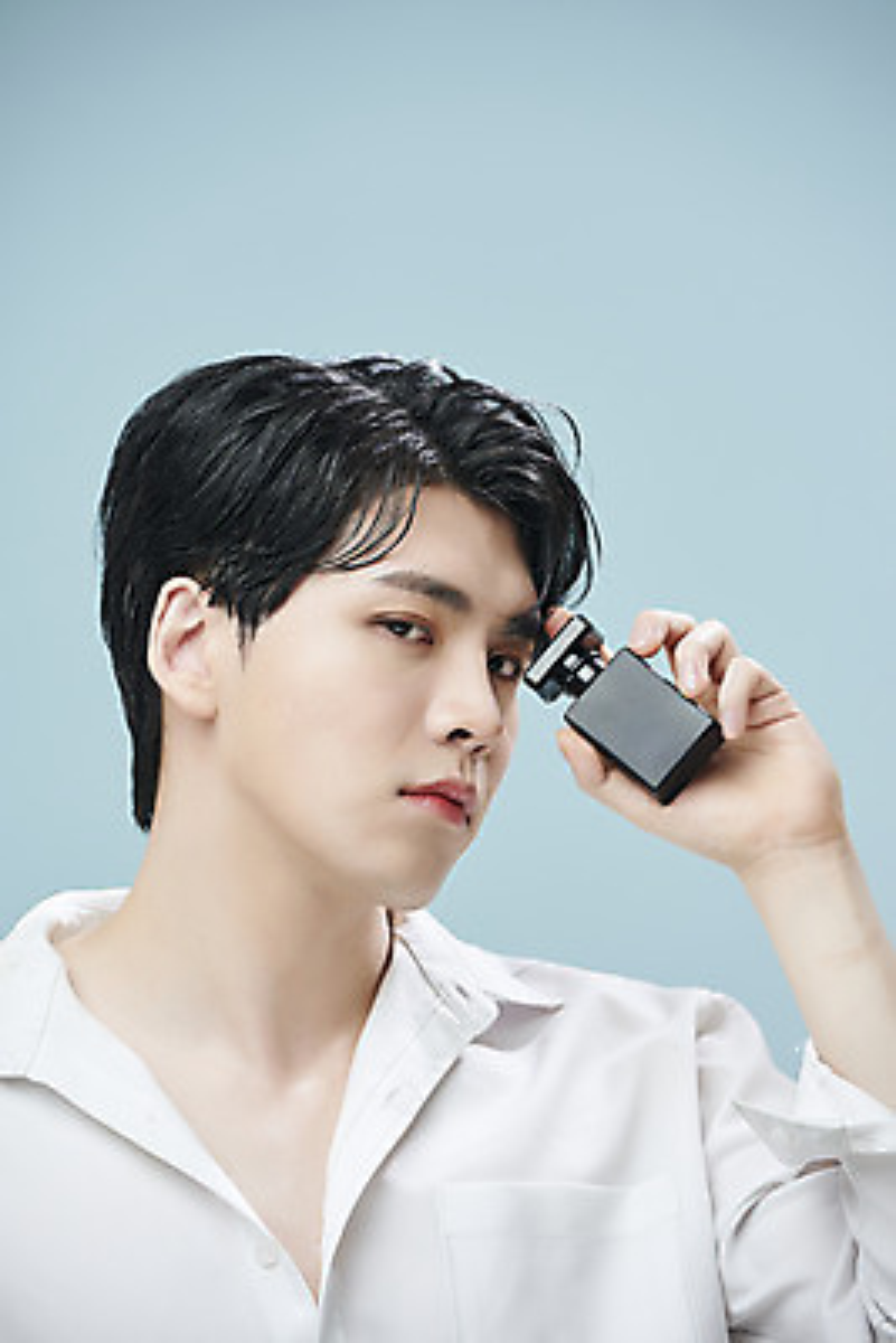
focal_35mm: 200
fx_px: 7460
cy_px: 672
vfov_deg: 10.3
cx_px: 448
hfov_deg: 6.9
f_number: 5.6
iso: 50
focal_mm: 200
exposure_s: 1/125
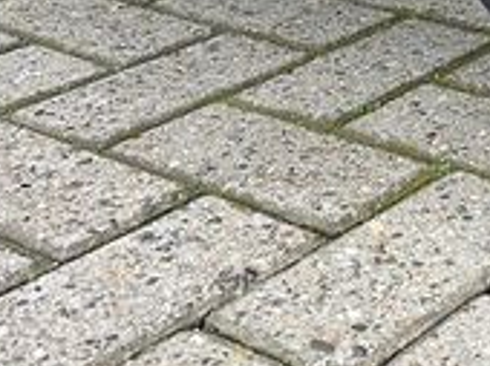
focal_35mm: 98
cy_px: -193
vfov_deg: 14.0
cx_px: 602
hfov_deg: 18.9
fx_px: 1385
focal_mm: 5.7
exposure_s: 1/121
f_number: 1.5
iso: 64
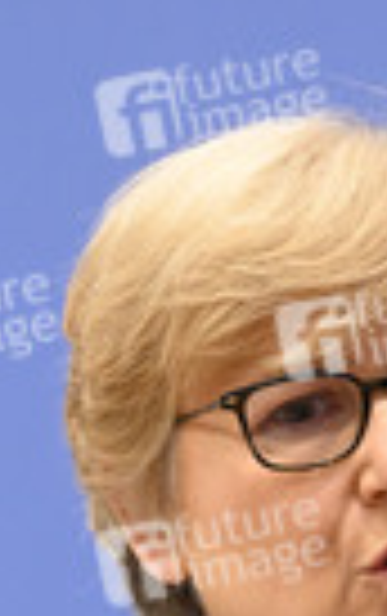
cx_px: -178
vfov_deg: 4.5
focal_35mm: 468
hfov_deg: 2.8
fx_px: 7873
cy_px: 665
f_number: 5
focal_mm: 140
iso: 5000
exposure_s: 1/500
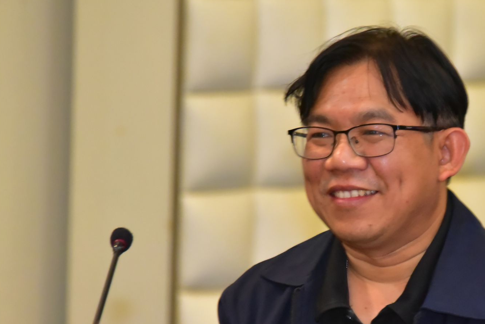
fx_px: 5283
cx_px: 390
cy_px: 242
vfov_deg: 3.5
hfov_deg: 5.3
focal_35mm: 392
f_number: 5.6
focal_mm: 210
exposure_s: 1/125
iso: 8000
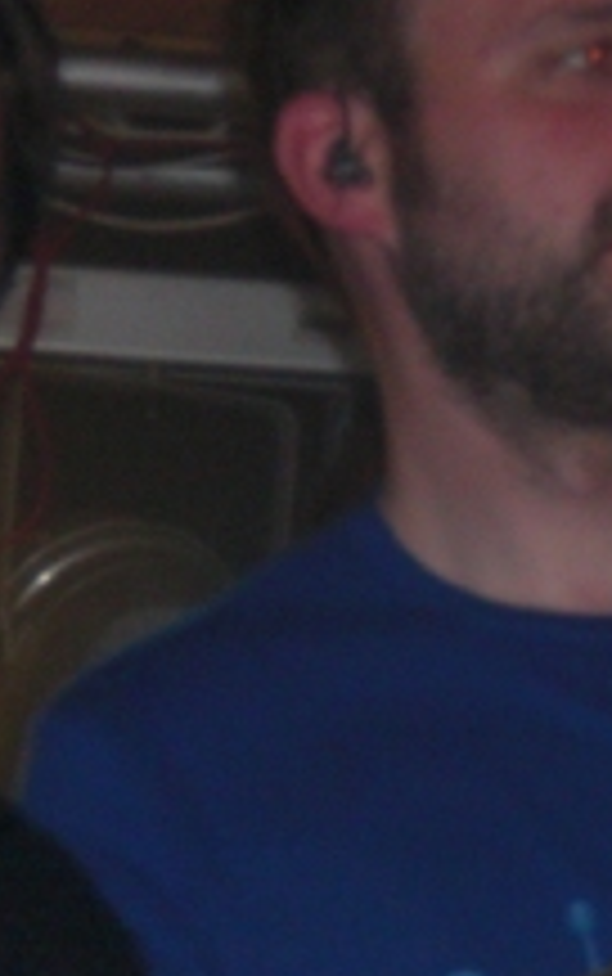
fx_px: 6632
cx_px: 500
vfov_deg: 8.4
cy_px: 373
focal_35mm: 249
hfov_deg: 5.3
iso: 200
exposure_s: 1/60
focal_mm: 18.9
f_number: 5.9
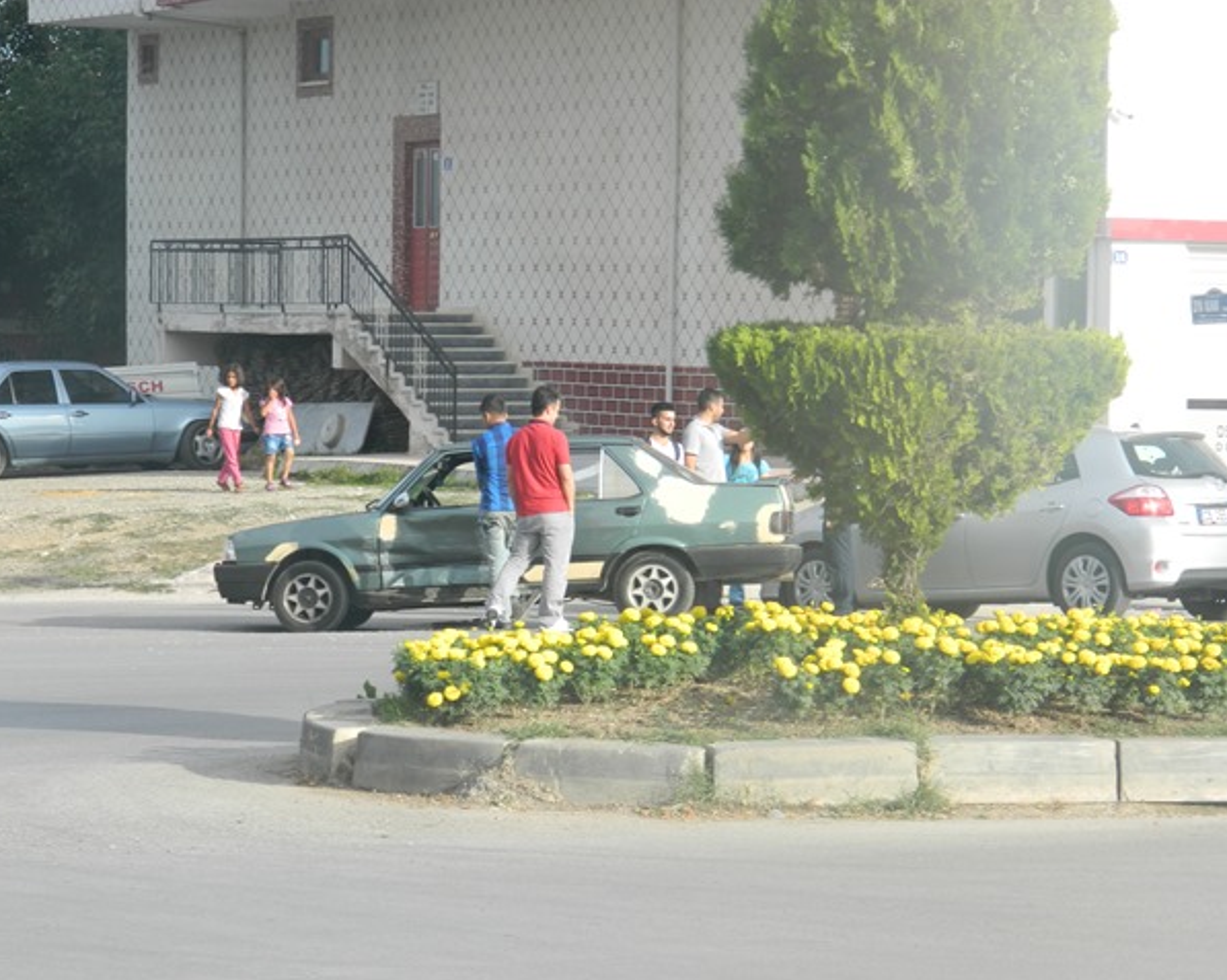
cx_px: 602
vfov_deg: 9.8
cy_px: 491
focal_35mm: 157
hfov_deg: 12.3
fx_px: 5699
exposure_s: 1/250
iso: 110
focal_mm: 27
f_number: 4.9
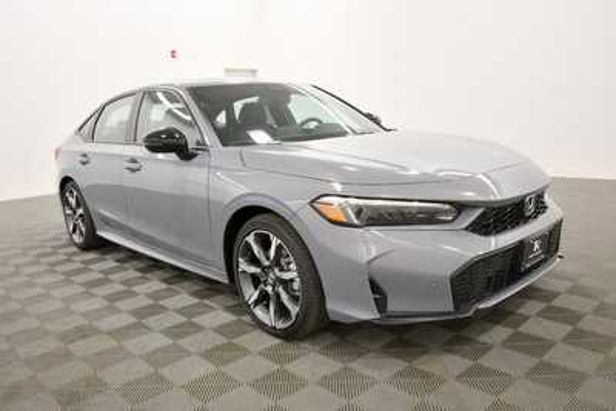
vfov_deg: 46.4
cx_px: 308
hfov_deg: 65.5
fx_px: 479
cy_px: 206
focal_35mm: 28
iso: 1000
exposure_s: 1/125
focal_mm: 19
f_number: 5.6
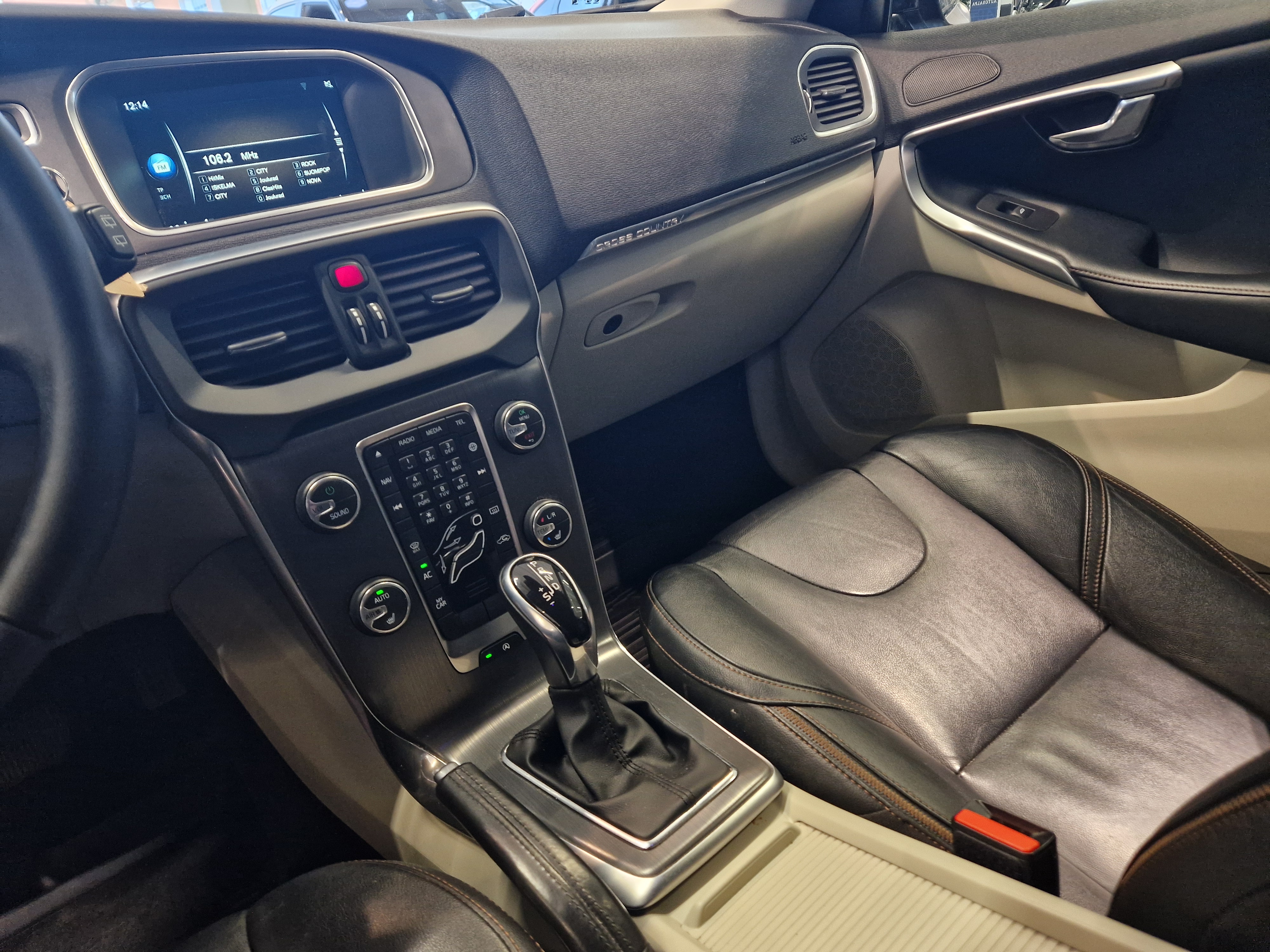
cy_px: 476
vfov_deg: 58.9
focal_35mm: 23
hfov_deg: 73.9
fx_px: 844
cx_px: 635
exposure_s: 1/100
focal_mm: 5.4
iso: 320
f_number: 1.8
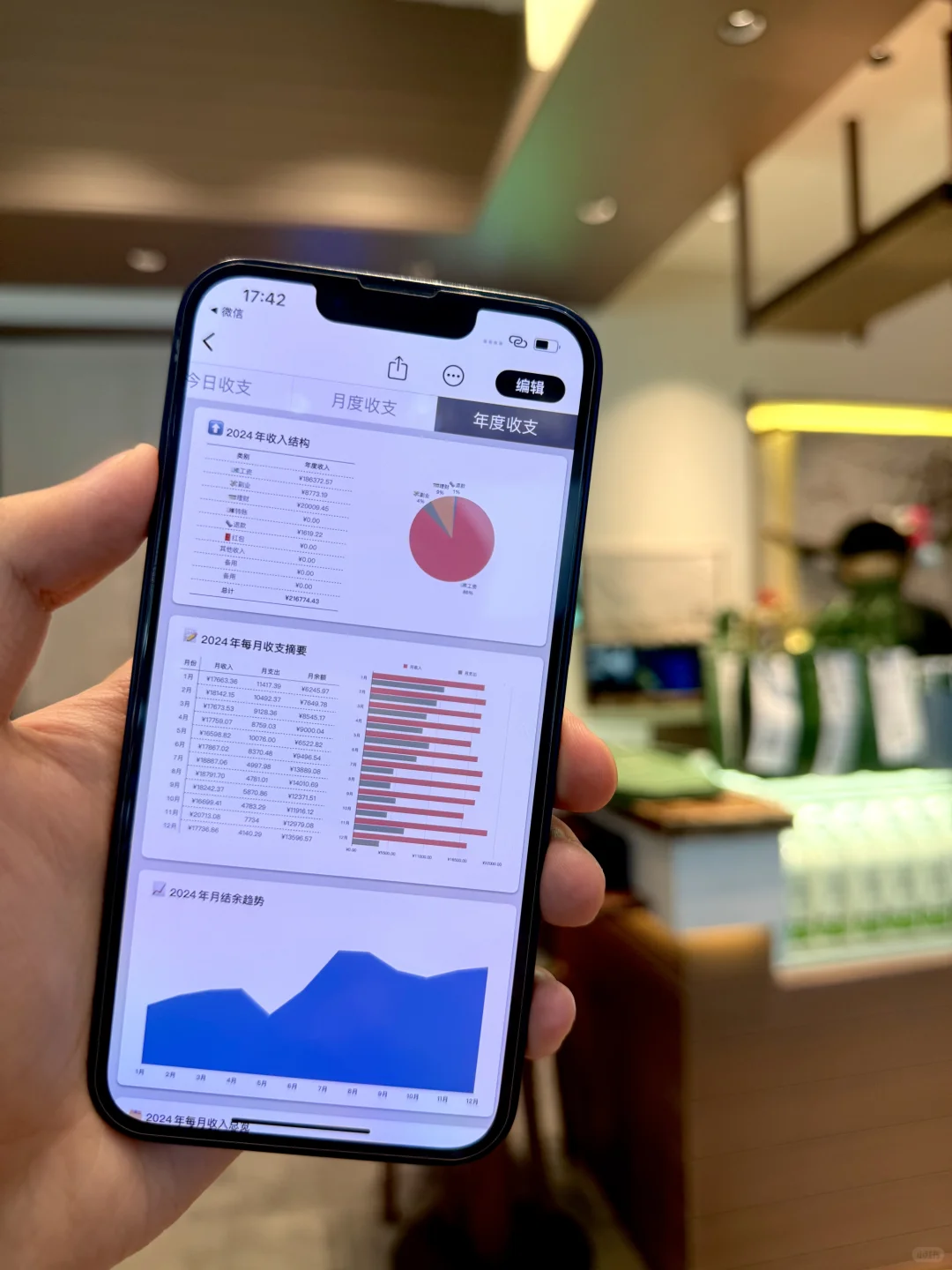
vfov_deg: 71.6
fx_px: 880
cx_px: 476
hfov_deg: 56.8
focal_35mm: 24
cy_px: 635
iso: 100
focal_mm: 6.76
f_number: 1.78
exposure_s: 1/120
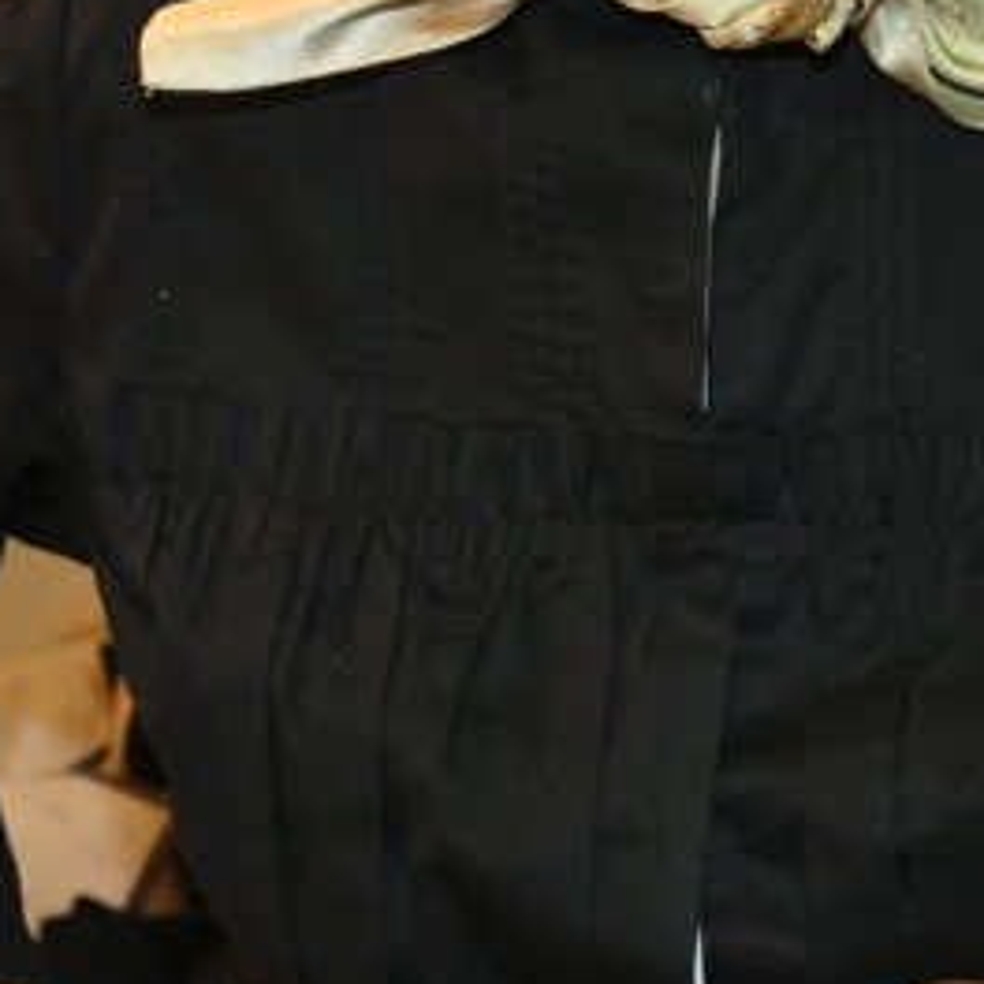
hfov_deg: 12.9
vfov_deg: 12.9
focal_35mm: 135
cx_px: 745
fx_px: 4342
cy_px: 184
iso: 1600
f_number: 5
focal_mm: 41
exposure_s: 1/60
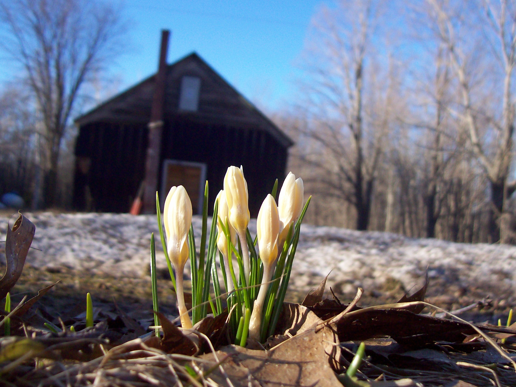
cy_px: 180
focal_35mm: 40
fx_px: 596
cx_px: 281
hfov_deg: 46.8
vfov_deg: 35.9
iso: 80
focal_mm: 6
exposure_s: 1/680
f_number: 2.7
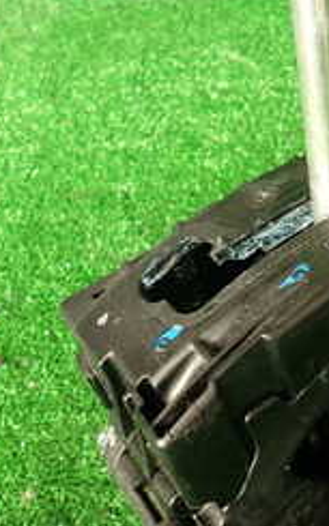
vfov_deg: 31.5
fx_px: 933
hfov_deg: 19.1
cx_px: 374
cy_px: 219
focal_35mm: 65
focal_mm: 4.5
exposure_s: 1/50
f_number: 2
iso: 200
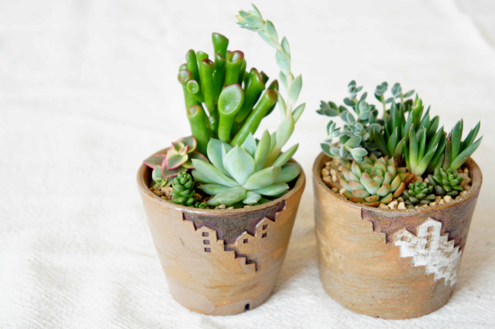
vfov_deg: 18.1
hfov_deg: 27.0
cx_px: 248
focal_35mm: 75
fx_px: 1030
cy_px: 164
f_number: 5
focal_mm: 50
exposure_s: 1/160
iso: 500
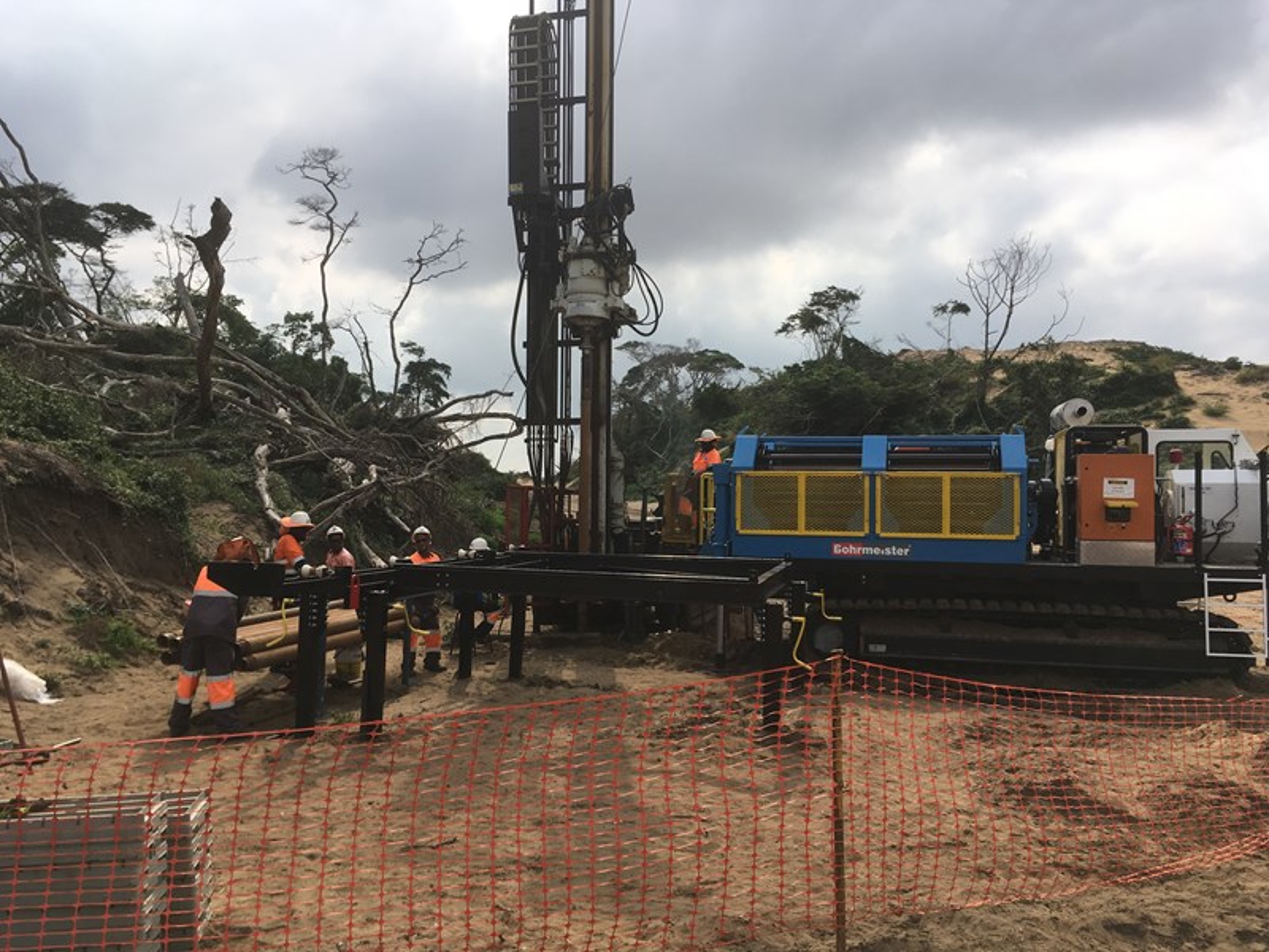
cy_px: 476
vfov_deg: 48.2
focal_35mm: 29
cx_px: 634
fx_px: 1063
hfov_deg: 61.7
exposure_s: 1/1832
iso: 25
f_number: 2.2
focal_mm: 4.15
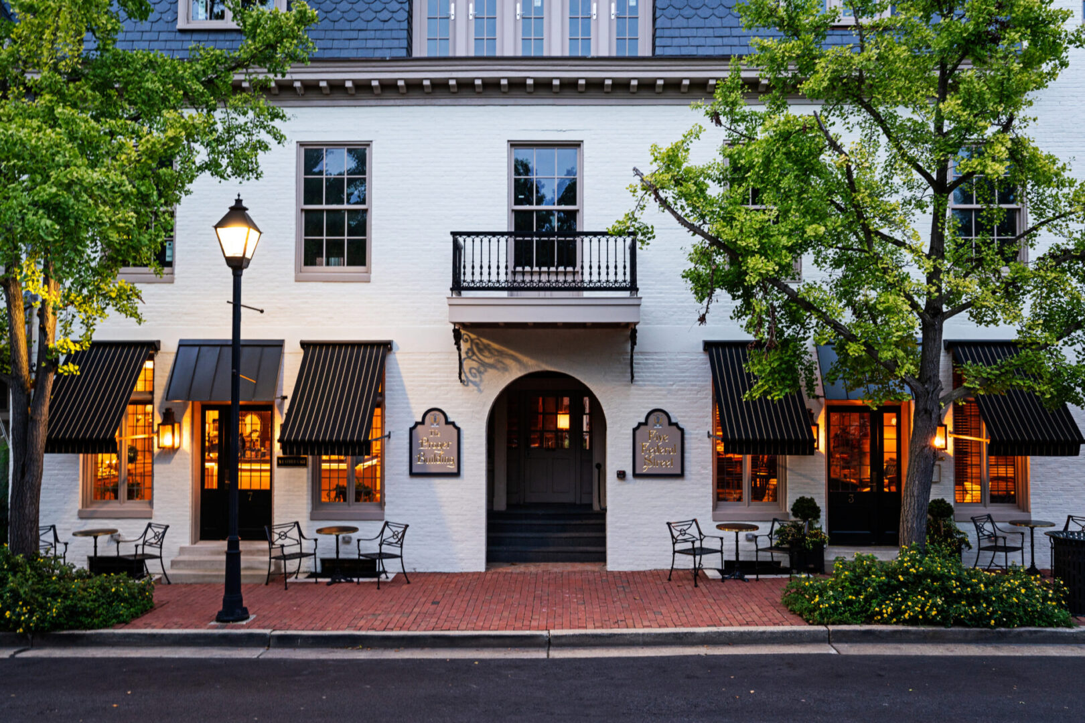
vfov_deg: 41.1
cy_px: 362
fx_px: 964
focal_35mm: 32
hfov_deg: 58.7
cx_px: 542
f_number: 8
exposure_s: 1/6
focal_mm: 32
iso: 500
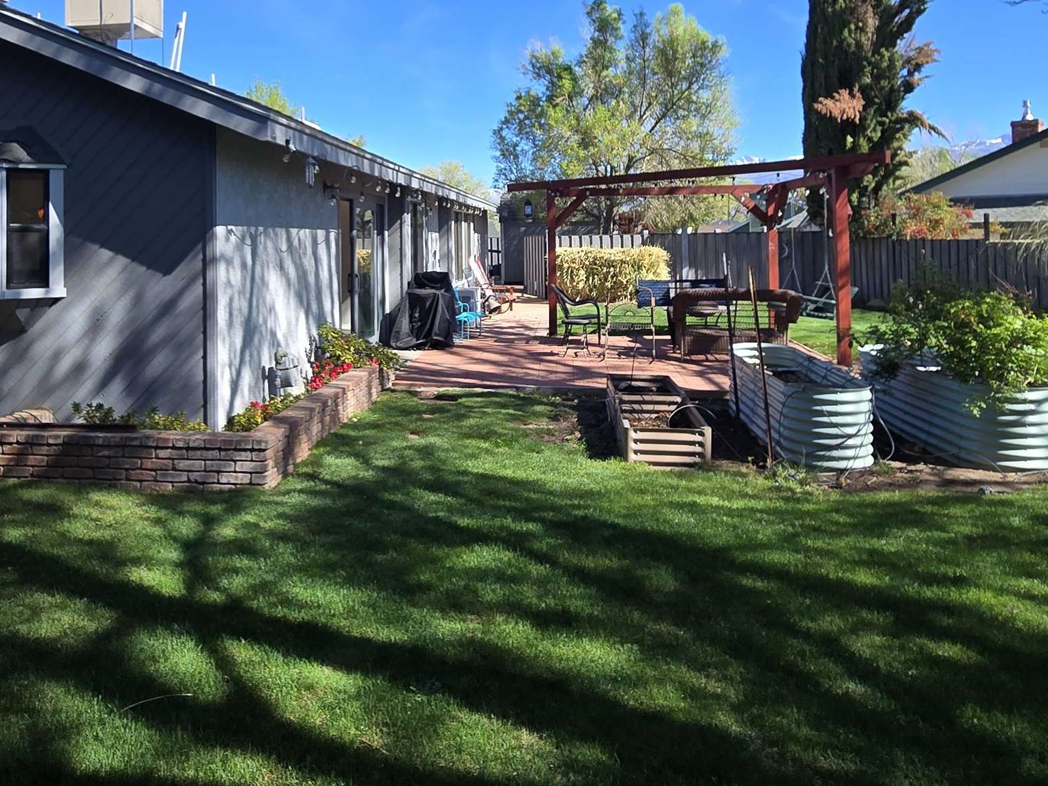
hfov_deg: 66.9
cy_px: 214
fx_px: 787
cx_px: 439
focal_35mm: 26
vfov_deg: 51.2
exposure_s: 1/1090
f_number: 2.2
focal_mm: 2.2
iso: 50
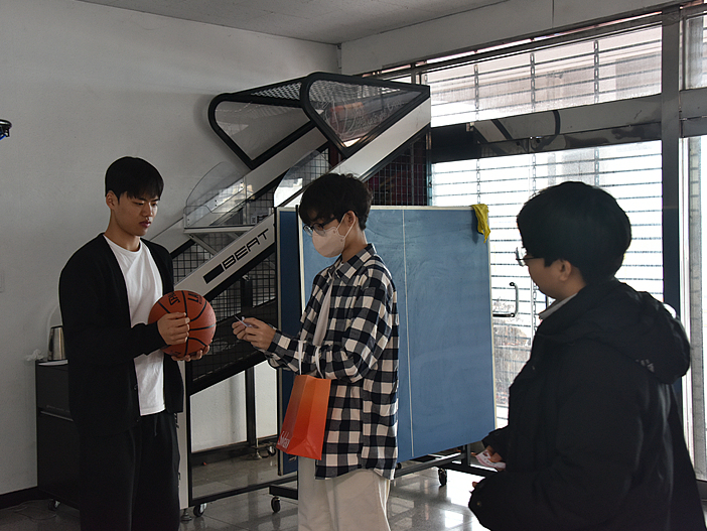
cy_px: 264
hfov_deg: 41.2
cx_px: 332
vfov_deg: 31.5
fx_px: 940
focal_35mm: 46
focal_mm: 42
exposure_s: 1/125
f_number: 5.6
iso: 1800
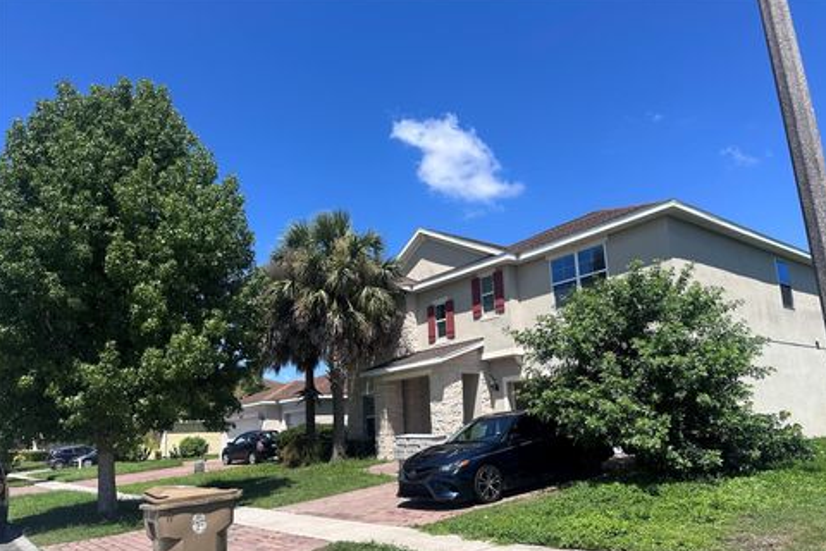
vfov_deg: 49.4
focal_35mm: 26
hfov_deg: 69.4
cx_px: 425
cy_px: 314
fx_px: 597
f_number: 1.78
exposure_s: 1/3597
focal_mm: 6.86
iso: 80
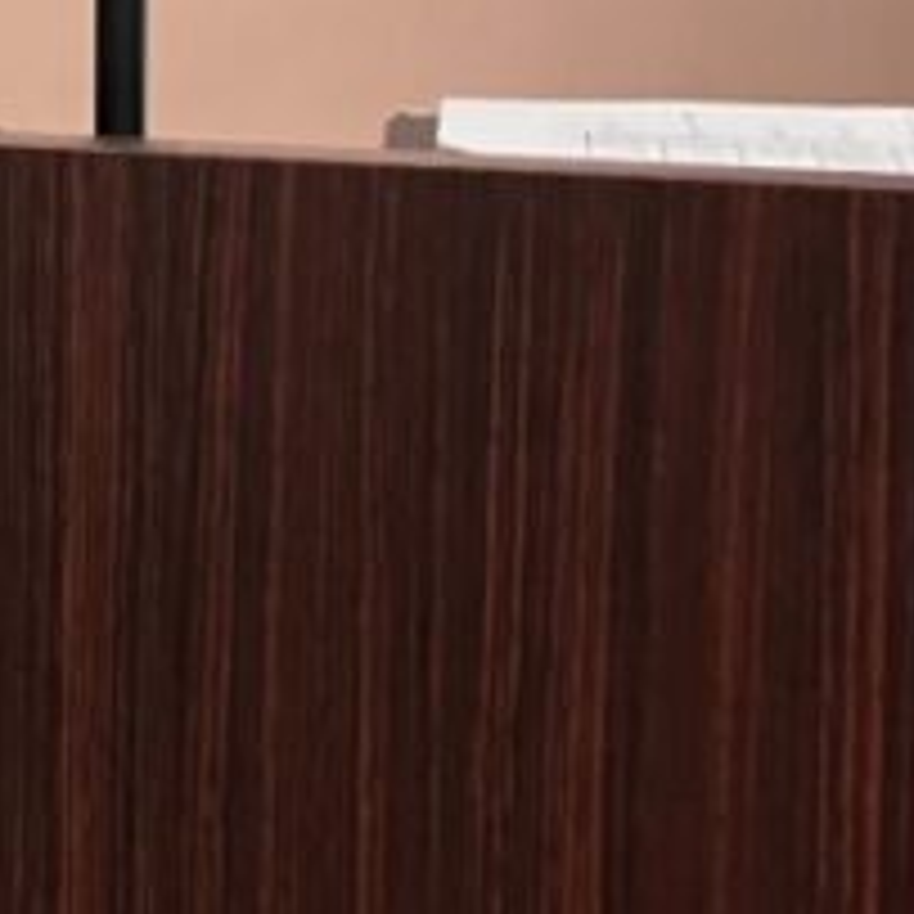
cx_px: -1243
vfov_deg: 13.7
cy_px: -14
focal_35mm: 125
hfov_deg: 11.6
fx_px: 3734
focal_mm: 3.99
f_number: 1.8
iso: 200
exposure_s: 1/60
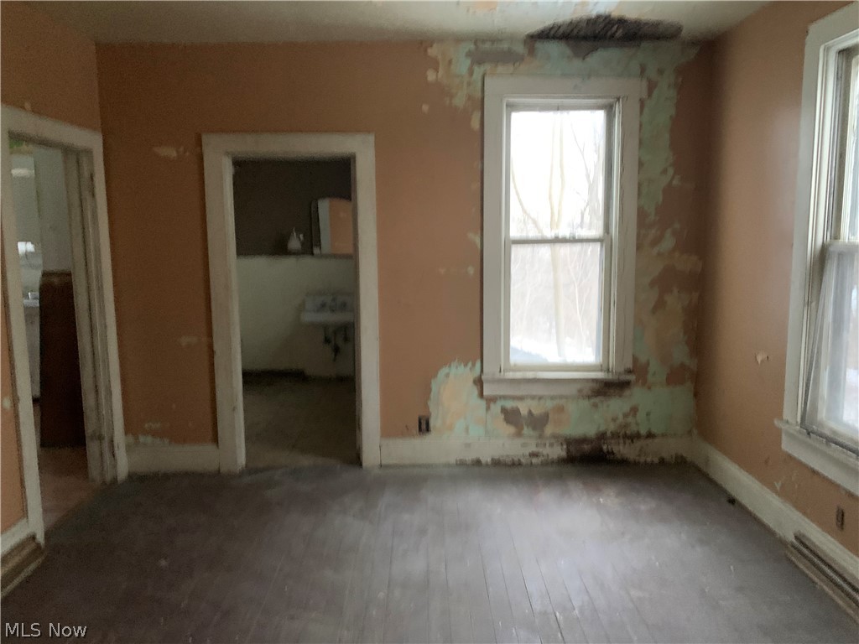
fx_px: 645
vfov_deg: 53.1
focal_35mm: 26
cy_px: 322
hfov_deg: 67.3
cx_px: 430
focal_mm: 4.25
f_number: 1.8
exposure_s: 1/30
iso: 640
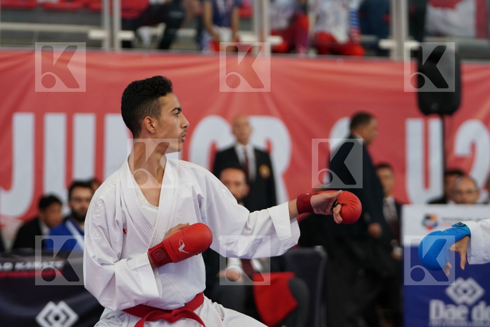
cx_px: 245
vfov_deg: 8.3
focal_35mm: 166
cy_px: 164
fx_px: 2259
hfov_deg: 12.4
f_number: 2.8
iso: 1600
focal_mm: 111
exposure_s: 1/1000
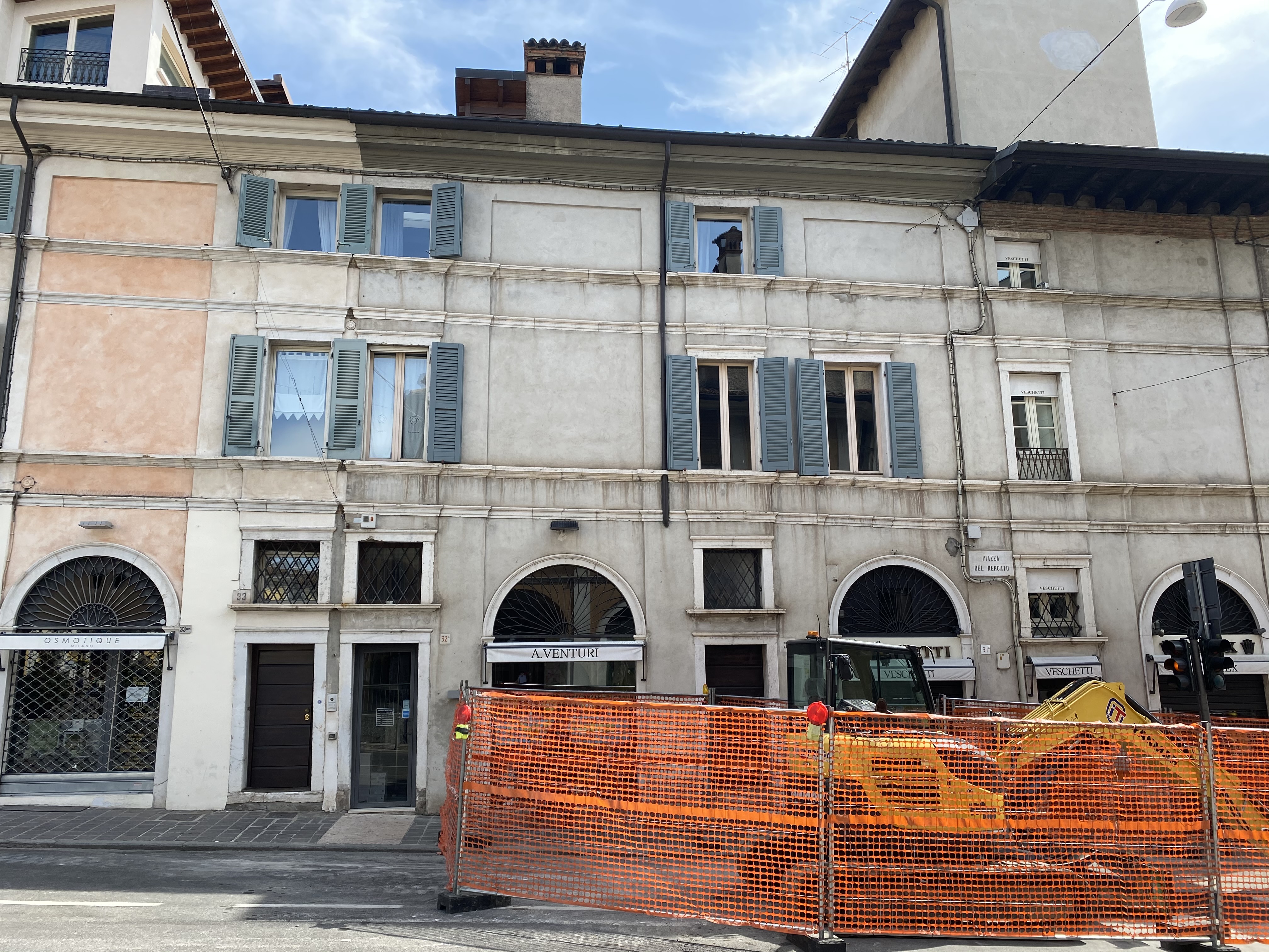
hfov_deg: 67.3
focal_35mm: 26
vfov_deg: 53.1
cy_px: 476
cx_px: 634
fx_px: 953
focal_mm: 4.25
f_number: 1.8
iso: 32
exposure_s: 1/840
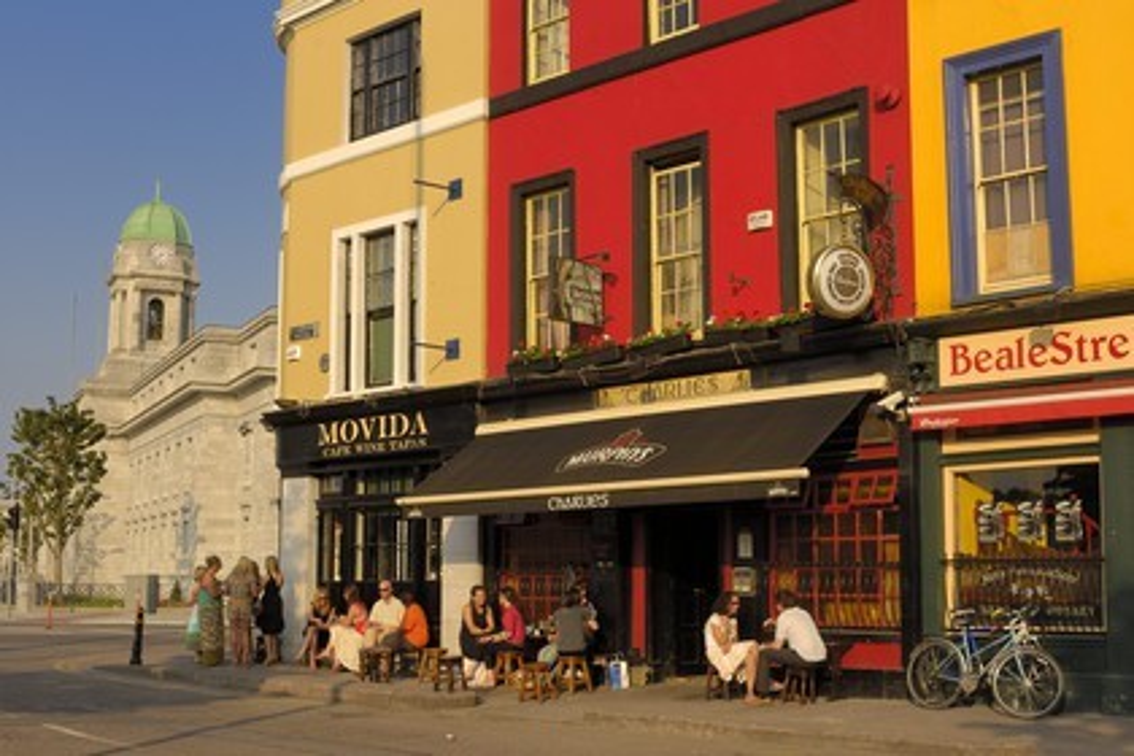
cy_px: 378
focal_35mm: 46
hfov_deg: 42.3
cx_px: 567
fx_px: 1465
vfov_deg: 28.9
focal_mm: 31
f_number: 9
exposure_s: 1/160
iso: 100
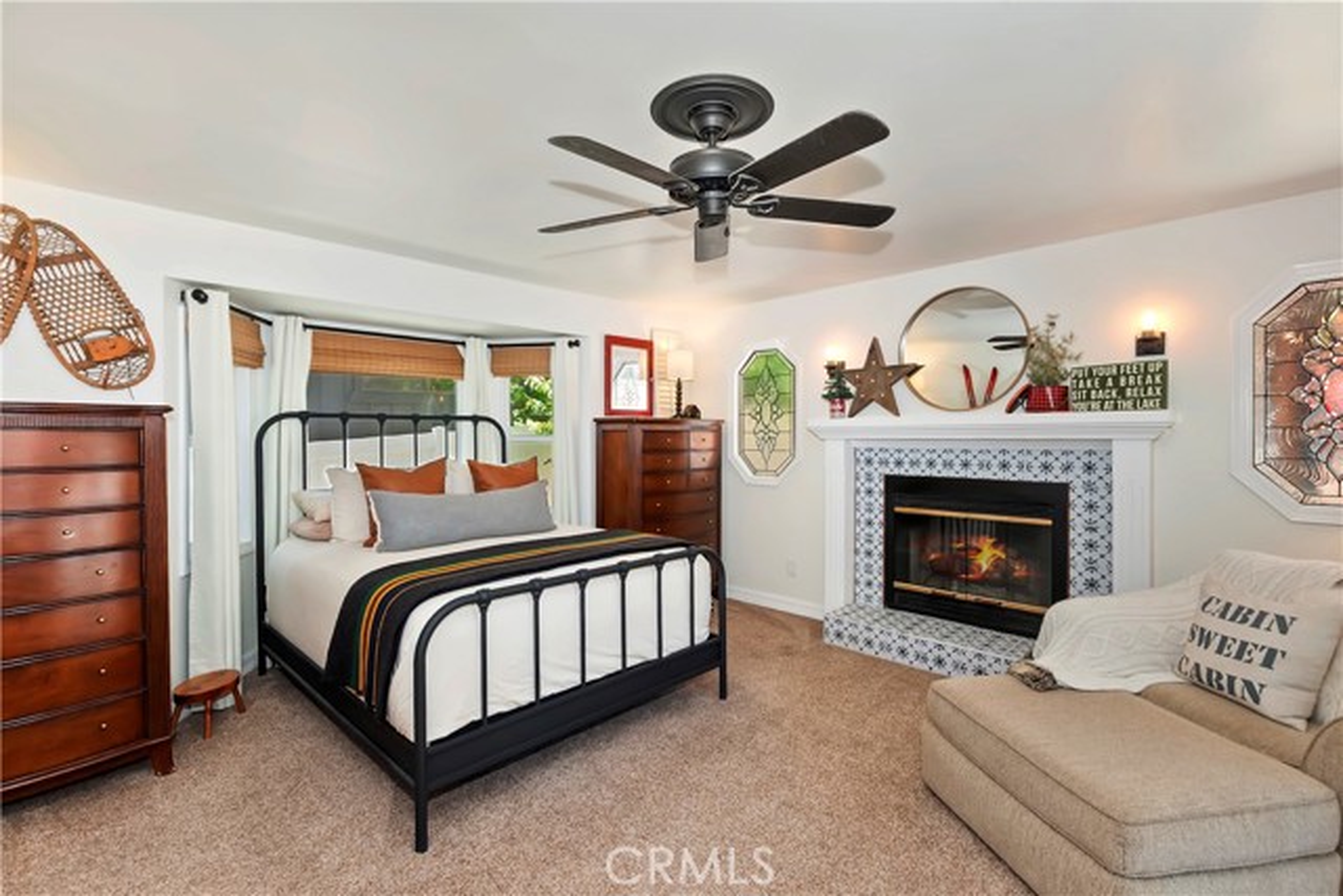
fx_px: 560
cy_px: 448
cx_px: 672
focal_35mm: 15
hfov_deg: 100.4
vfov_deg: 77.4
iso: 400
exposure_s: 1/30
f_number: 8
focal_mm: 10
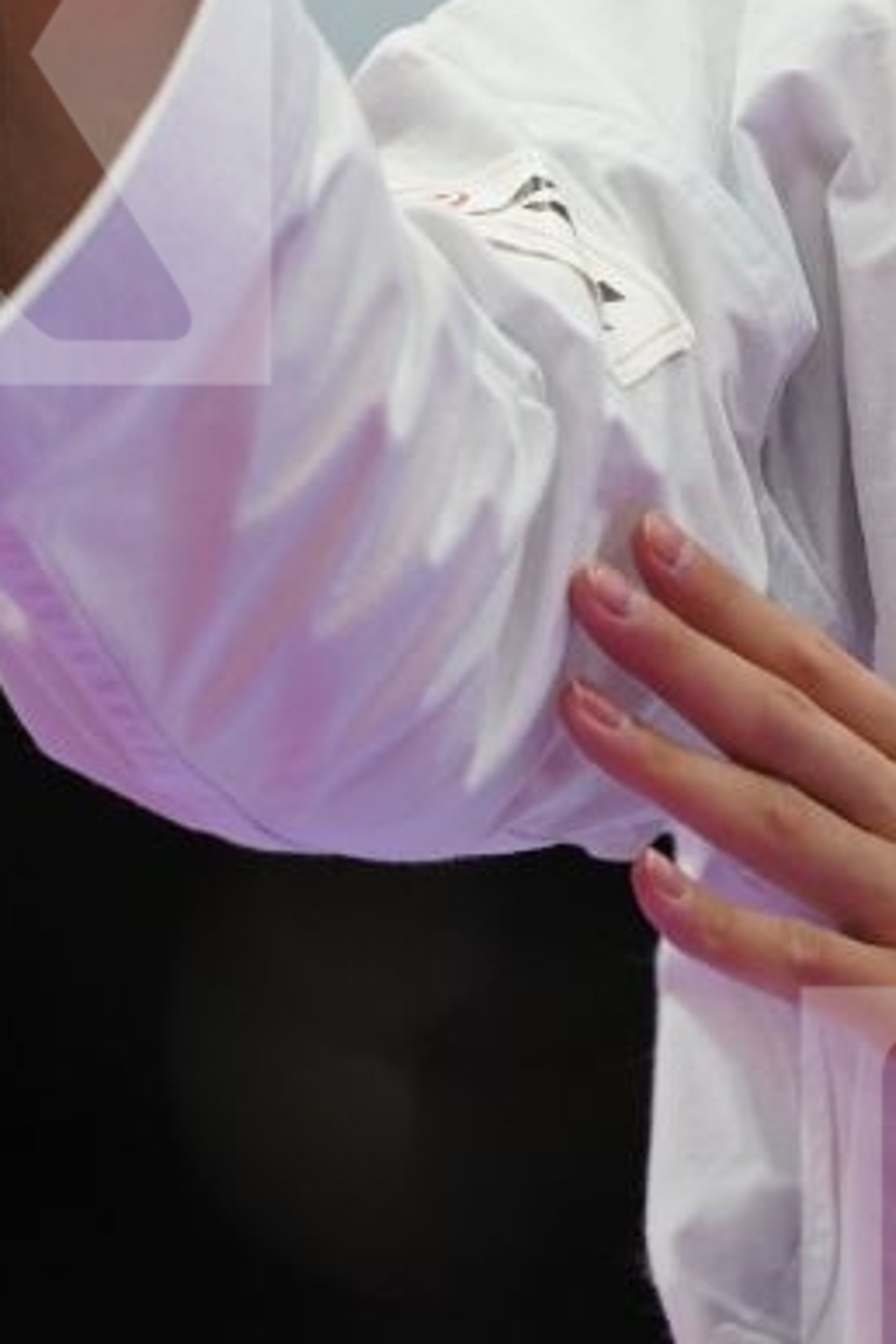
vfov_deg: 1.7
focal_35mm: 1241
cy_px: 69
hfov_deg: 1.1
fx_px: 46327
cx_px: 1125
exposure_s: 1/500
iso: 1600
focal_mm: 400
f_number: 2.8
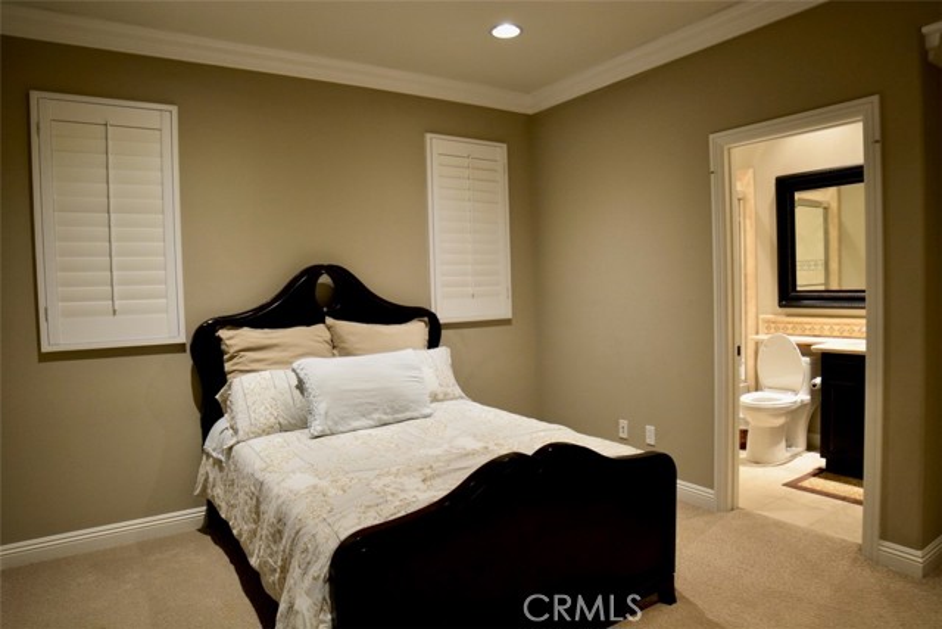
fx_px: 550
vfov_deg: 59.5
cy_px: 314
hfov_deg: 81.2
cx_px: 471
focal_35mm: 21
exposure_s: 1/40
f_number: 3.2
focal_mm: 14
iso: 800
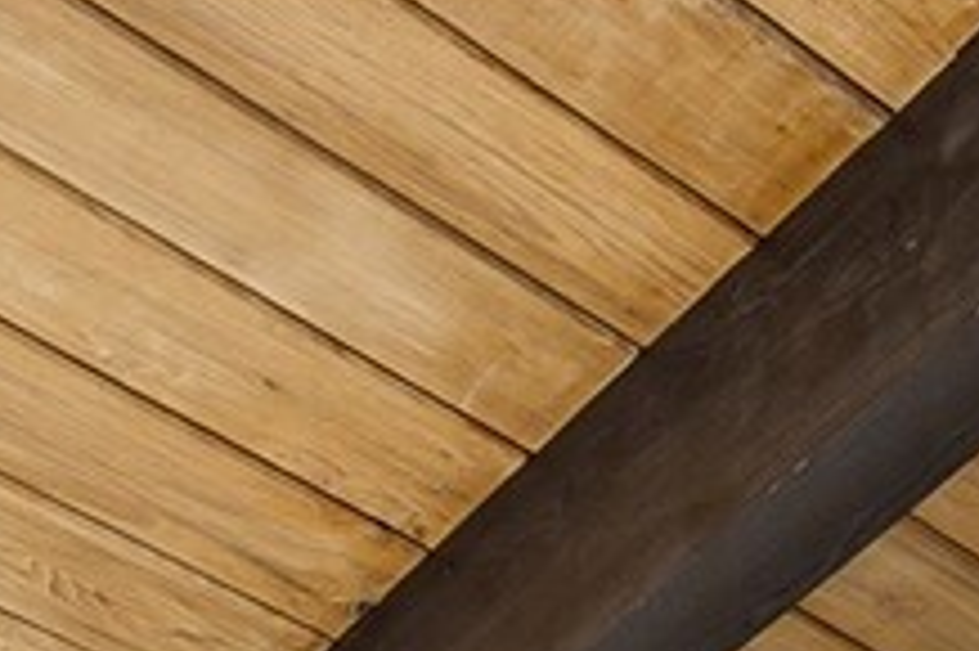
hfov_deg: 16.8
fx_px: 3285
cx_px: 851
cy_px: 2503
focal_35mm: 121
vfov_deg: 7.9
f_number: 8
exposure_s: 1/10
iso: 200
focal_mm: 15.5
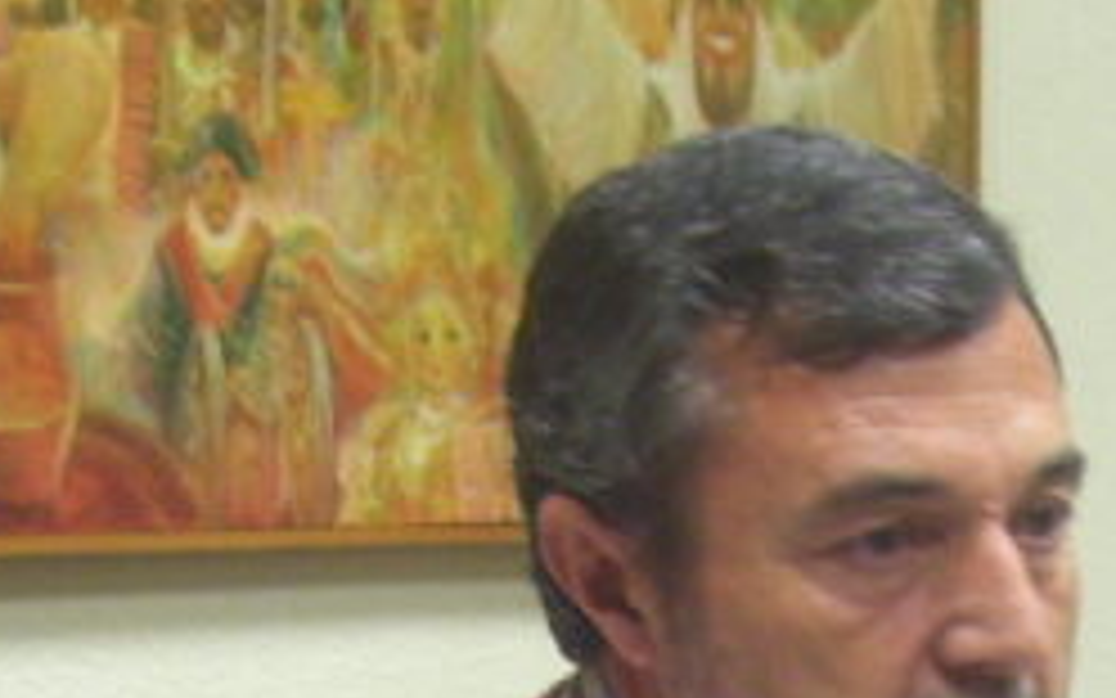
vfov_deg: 8.3
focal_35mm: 152
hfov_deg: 13.8
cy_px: 1292
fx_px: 4623
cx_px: 657
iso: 160
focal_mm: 6
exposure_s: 1/20
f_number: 2.7
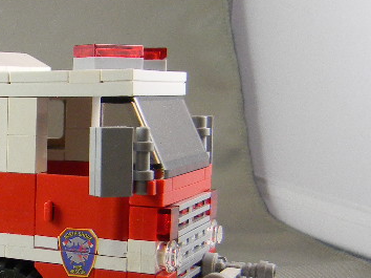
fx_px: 868
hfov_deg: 21.5
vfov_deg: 18.1
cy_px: 202
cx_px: -132
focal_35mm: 81
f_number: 3.5
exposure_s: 1/30
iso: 229
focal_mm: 5
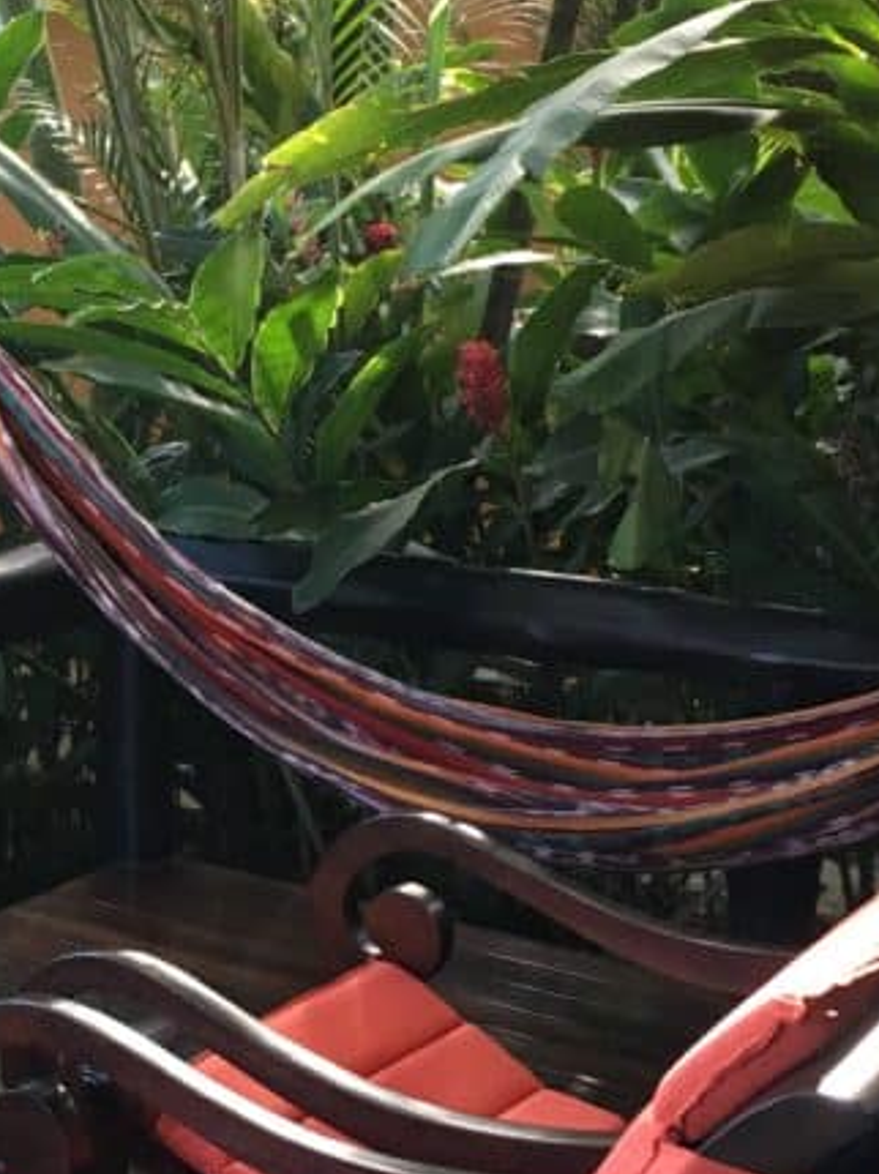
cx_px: 117
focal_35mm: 72
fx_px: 2440
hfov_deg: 20.1
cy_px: 736
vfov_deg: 27.0
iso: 100
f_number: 2.2
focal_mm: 4.15
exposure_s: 1/30
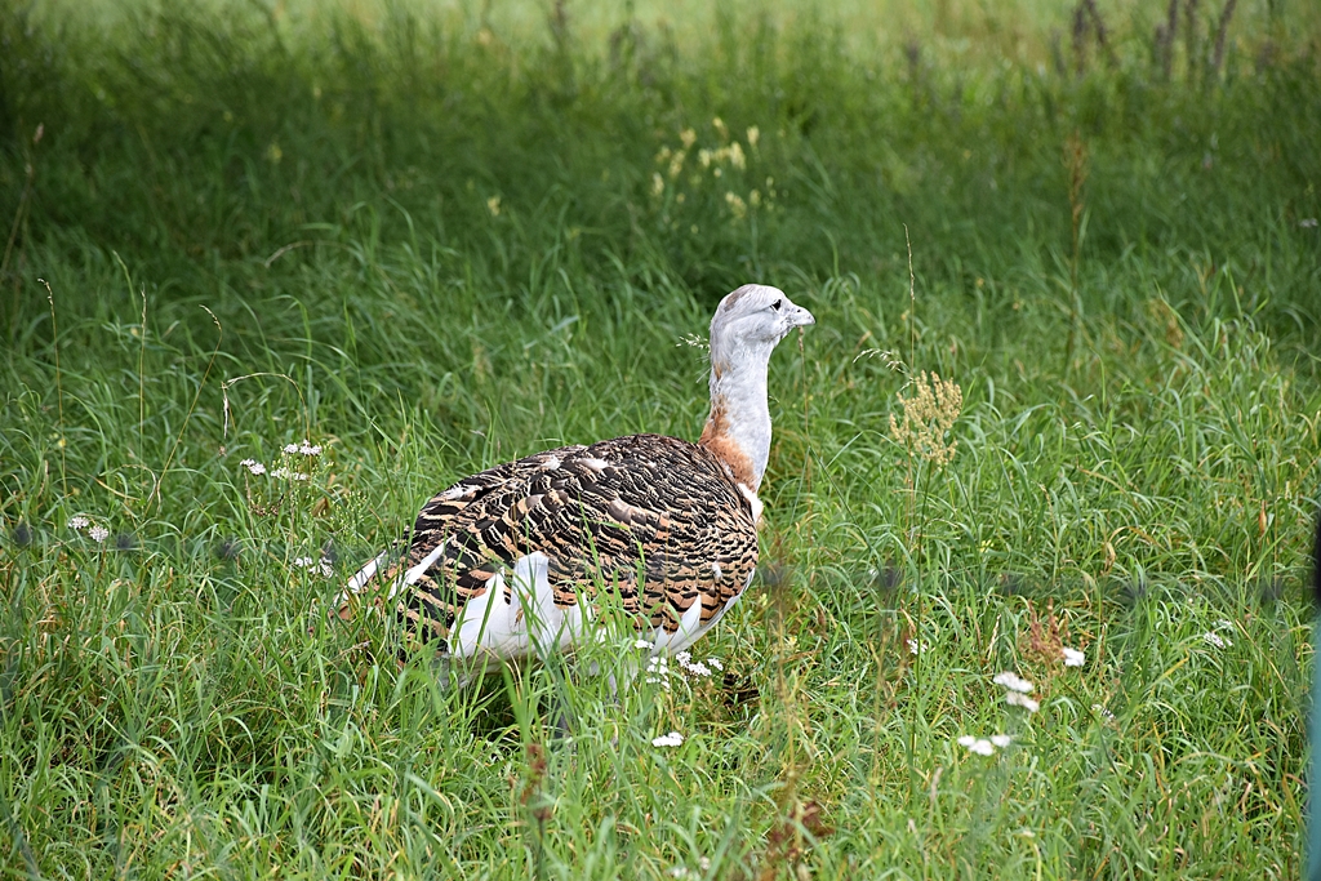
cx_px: 660
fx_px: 7706
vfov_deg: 6.5
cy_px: 440
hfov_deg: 9.8
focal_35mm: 210
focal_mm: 140
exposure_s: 1/320
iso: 400
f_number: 5.6
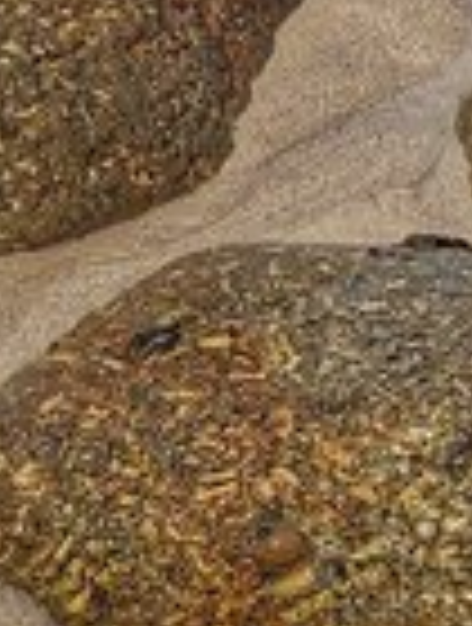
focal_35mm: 123
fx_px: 2226
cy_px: -428
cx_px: 688
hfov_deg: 11.6
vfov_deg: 14.4
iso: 47
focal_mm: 6.81
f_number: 1.85
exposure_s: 1/1887
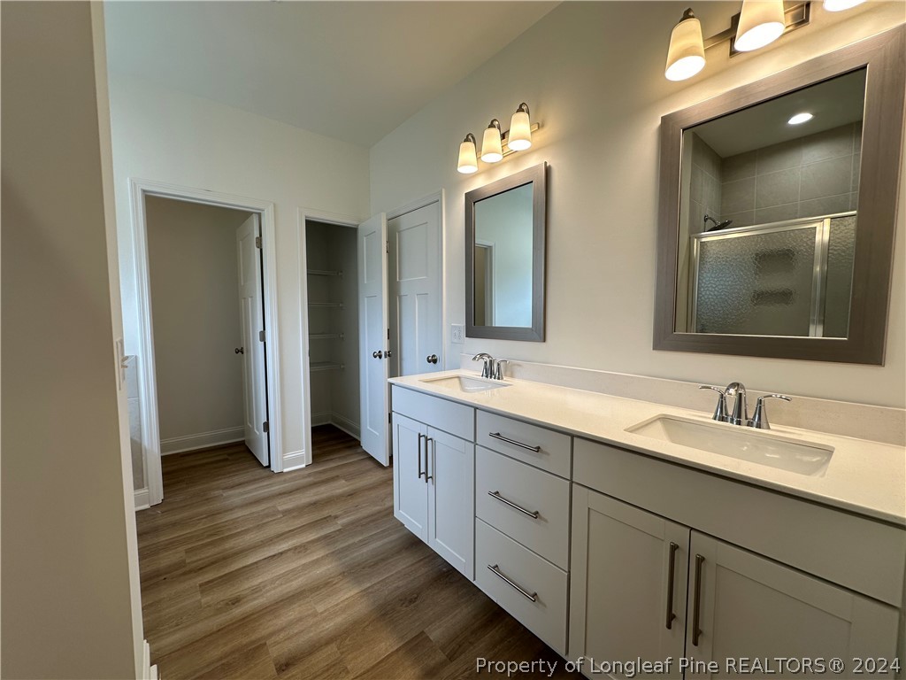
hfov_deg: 102.1
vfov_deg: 85.7
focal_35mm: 14
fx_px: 366
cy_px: 340
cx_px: 453
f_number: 2.2
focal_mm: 2.22
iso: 50
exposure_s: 1/120
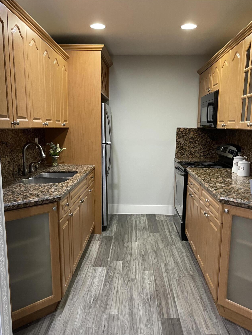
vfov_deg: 58.2
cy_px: 185
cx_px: 127
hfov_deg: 45.4
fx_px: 301
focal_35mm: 31
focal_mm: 5.1
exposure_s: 1/60
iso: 400
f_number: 1.6
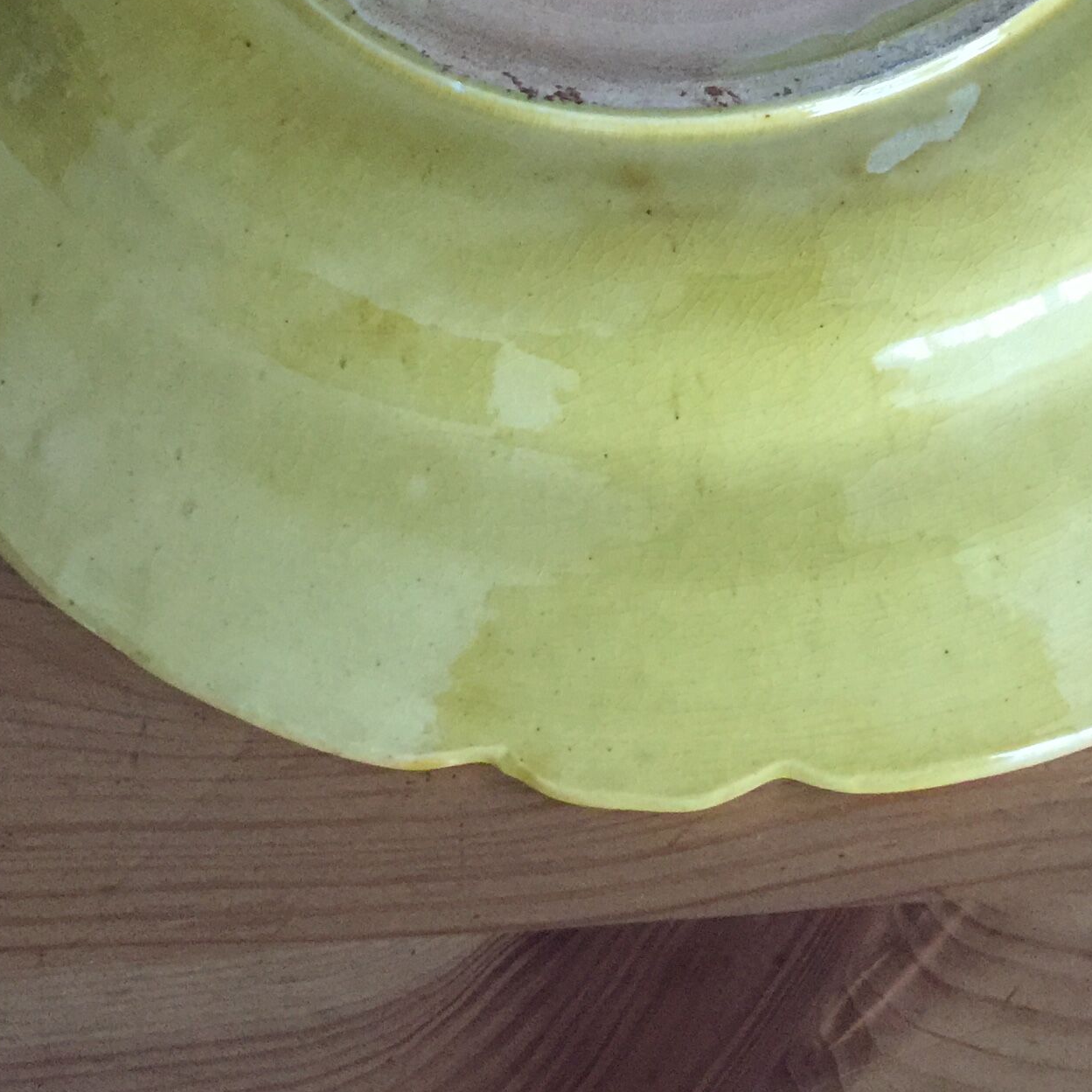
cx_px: 725
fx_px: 2391
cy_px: 86
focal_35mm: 67
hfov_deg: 25.6
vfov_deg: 24.9
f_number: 2.2
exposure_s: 1/17
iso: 160
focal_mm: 4.15
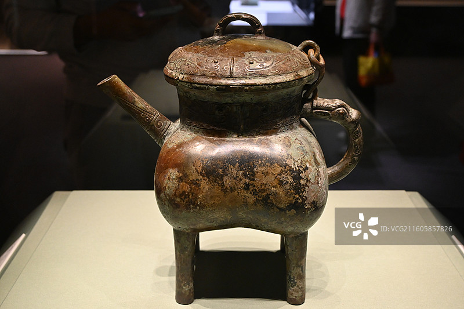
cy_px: 154
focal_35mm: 49
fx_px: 628
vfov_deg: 27.6
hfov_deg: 40.5
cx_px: 232
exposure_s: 1/60
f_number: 6.3
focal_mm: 32.5
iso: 1250
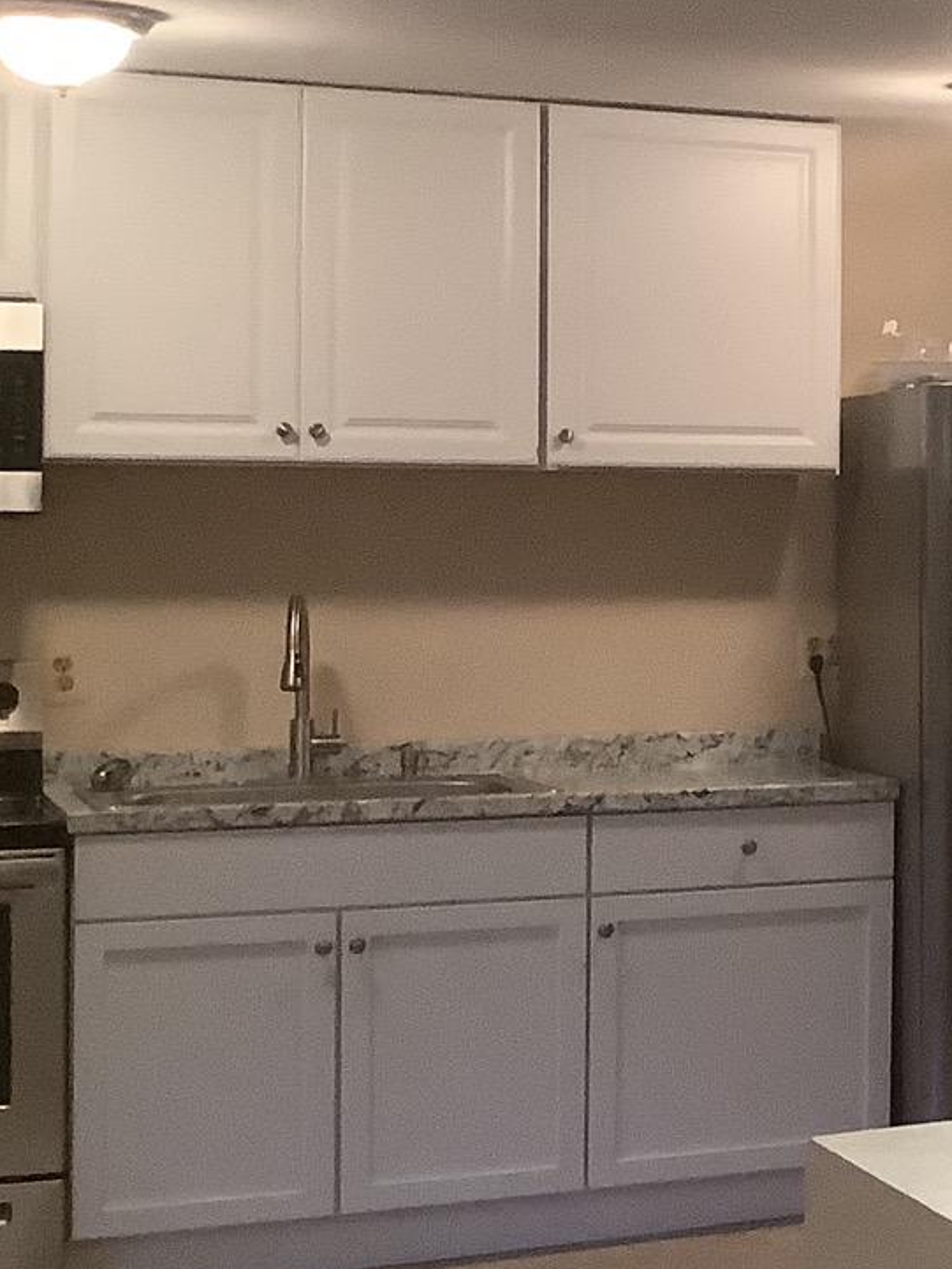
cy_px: 523
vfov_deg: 22.2
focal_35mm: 88
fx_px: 3226
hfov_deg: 14.5
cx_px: 1770
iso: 250
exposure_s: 1/60
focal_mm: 3.3
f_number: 2.4
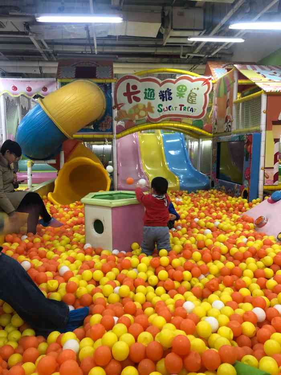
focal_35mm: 28
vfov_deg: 63.4
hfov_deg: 49.8
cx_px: 140
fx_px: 303
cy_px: 188
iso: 80
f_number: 1.8
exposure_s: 1/17
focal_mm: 4
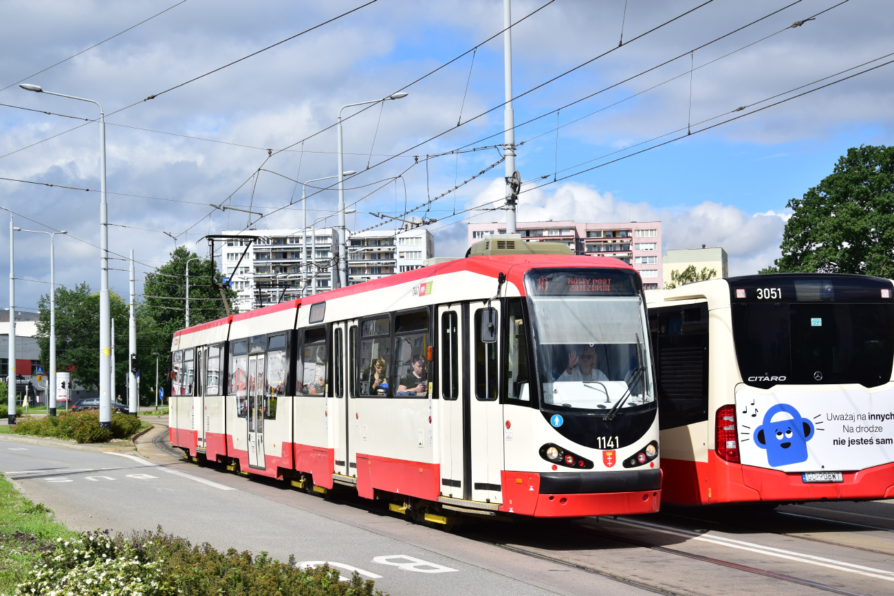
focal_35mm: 63
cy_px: 298
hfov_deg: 31.9
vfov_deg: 21.6
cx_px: 447
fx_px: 1565
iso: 200
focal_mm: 42
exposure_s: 1/1000
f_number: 6.3
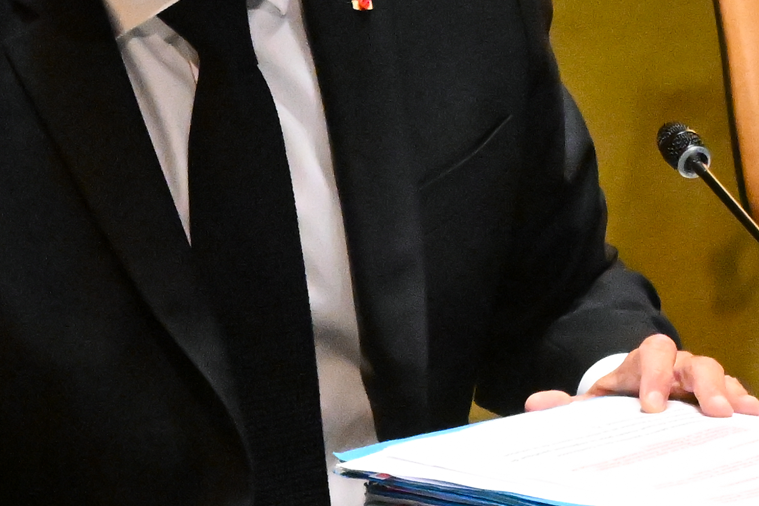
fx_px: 22768
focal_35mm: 1080
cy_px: 231
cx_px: -270
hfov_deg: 1.9
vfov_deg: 1.3
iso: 8000
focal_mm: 350
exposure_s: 1/400
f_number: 5.6
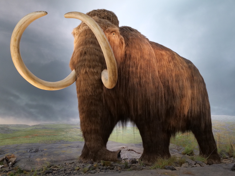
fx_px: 244
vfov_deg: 39.7
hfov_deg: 51.4
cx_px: 118
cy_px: 88
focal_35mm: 36
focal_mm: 18
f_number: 4
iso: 1600
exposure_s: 1/8
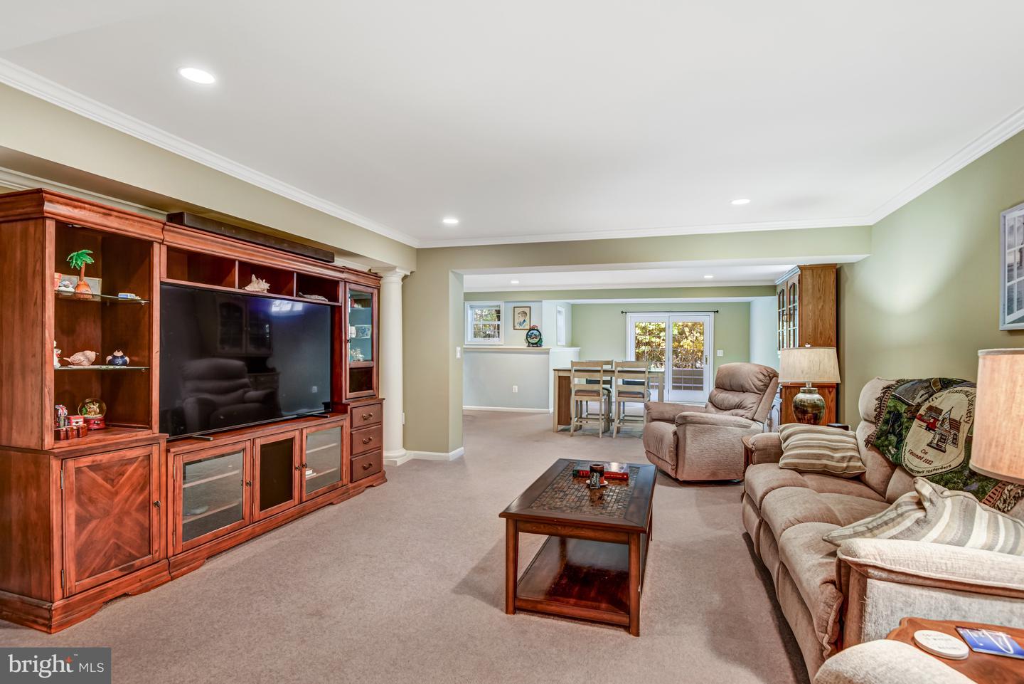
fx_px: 484
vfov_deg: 70.5
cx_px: 512
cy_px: 342
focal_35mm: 17
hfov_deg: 93.3
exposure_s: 1/3.33
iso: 400
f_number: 8
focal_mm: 17
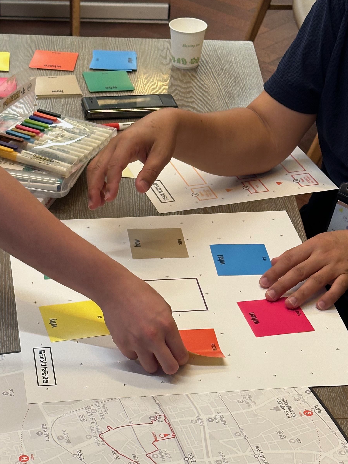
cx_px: 131
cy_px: 358
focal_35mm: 81
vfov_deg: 23.8
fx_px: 1086
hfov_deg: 18.2
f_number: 1.78
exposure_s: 1/60
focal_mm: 6.86
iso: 80
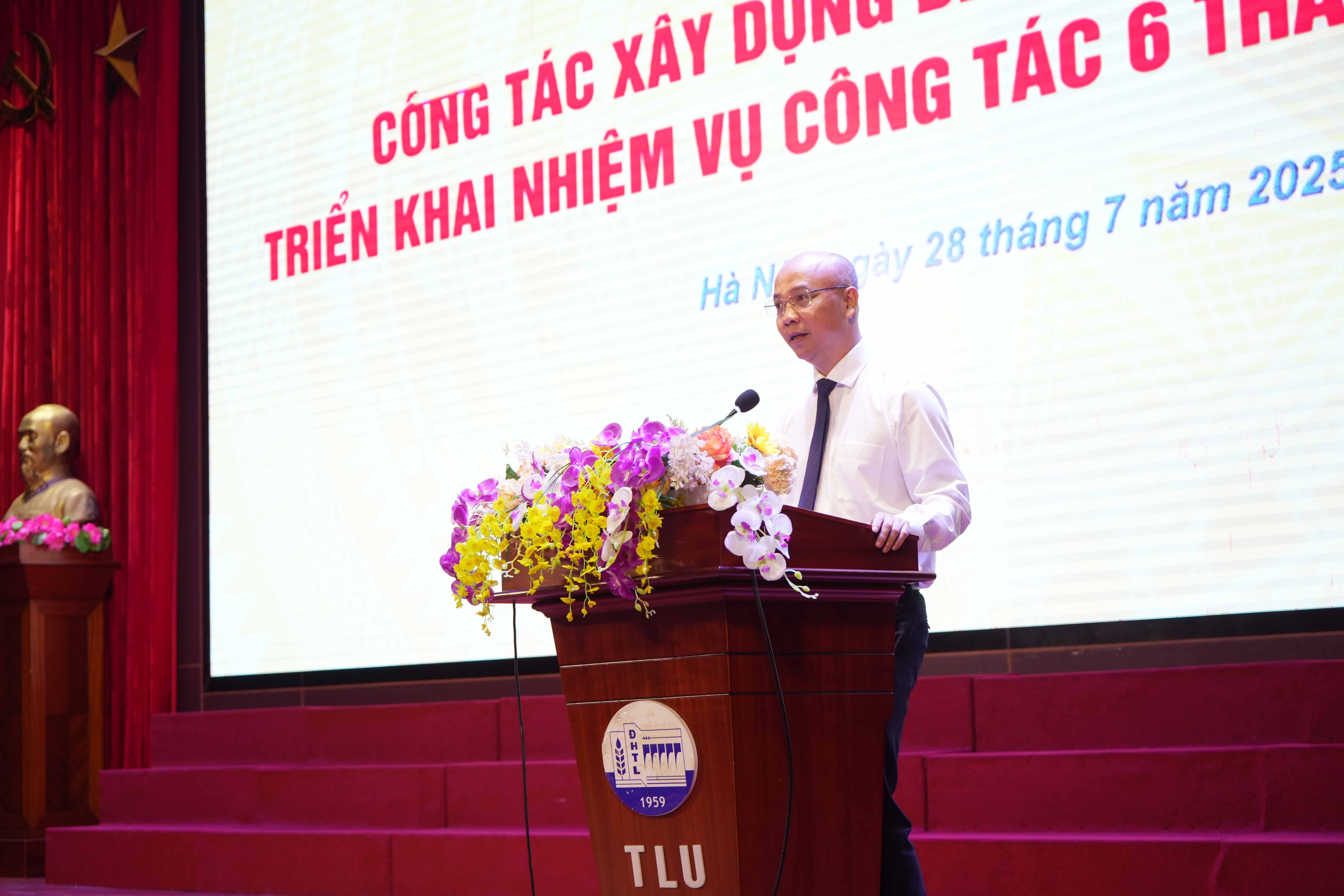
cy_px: 448
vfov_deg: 21.6
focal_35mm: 63
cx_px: 672
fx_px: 2352
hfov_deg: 31.9
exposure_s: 1/125
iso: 1250
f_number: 5.6
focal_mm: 63
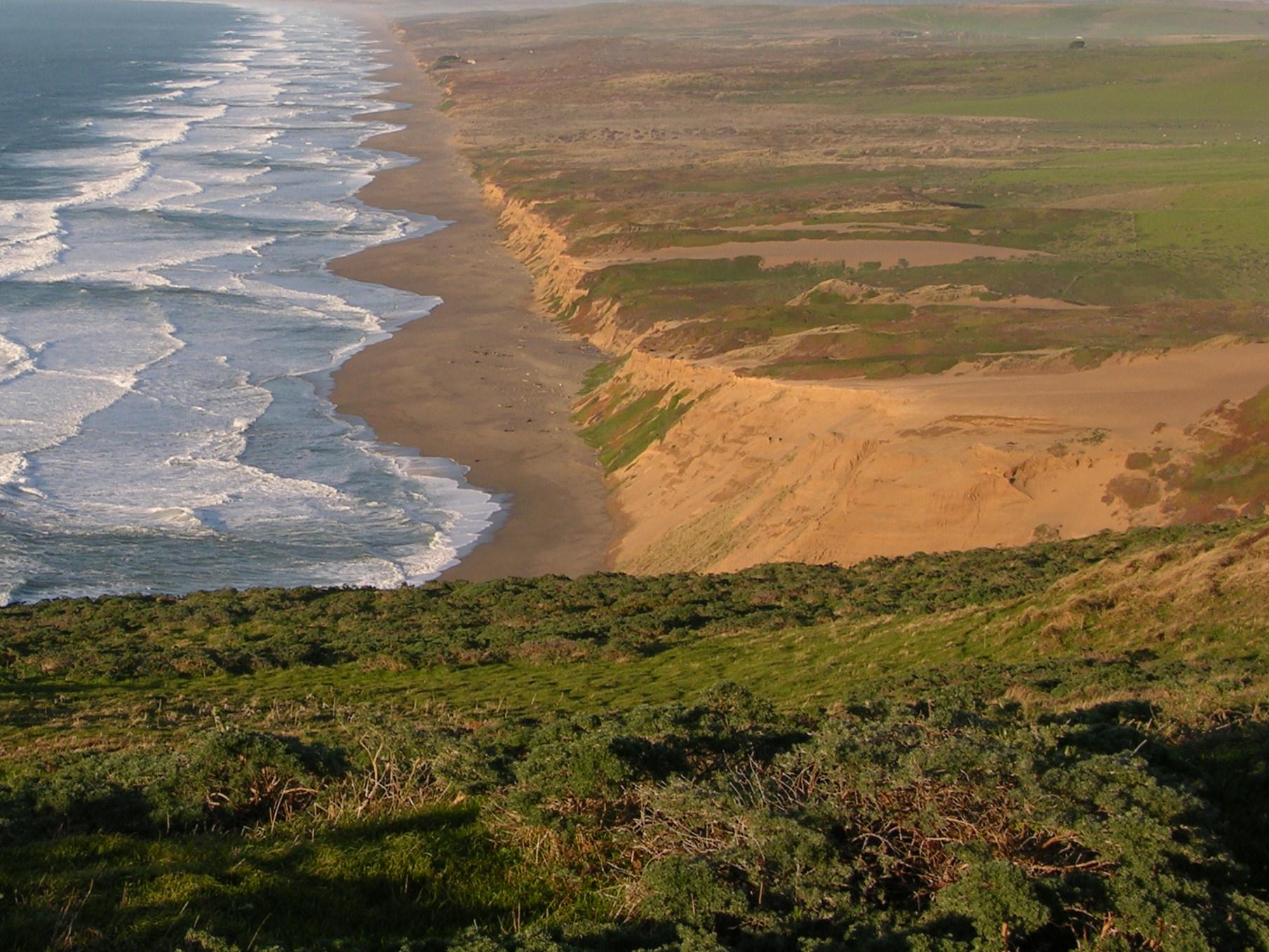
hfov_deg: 23.2
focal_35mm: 83
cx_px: 219
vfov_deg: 17.7
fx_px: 3043
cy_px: 296
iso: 50
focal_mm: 11.6
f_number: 6.7
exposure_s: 1/125
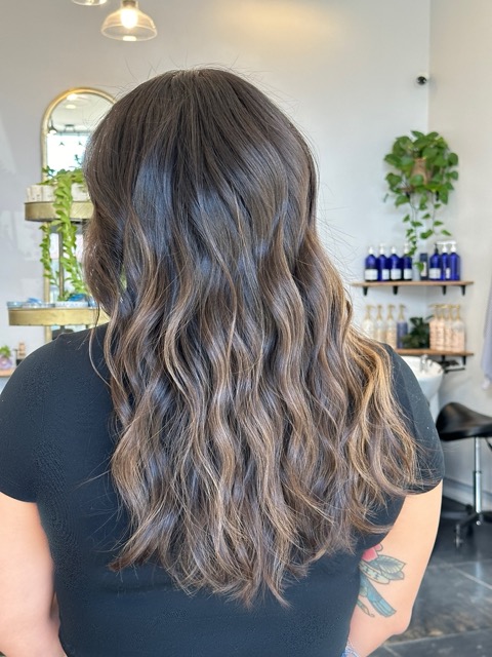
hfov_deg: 30.3
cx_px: 246
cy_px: 328
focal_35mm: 48
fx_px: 910
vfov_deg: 39.7
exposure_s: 1/120
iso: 100
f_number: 1.78
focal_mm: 6.86
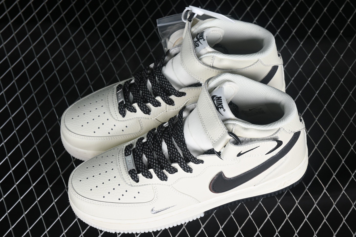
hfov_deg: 27.0
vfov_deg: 18.2
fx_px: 742
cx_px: 178
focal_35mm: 75
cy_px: 118
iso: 160
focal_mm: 50
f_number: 7.1
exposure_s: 1/80
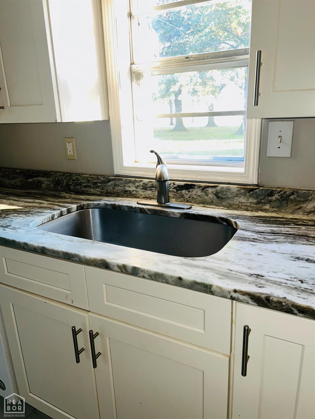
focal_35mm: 26
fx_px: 315
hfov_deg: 53.1
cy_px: 210
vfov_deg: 67.3
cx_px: 158
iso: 50
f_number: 1.5
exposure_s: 1/51
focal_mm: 5.7
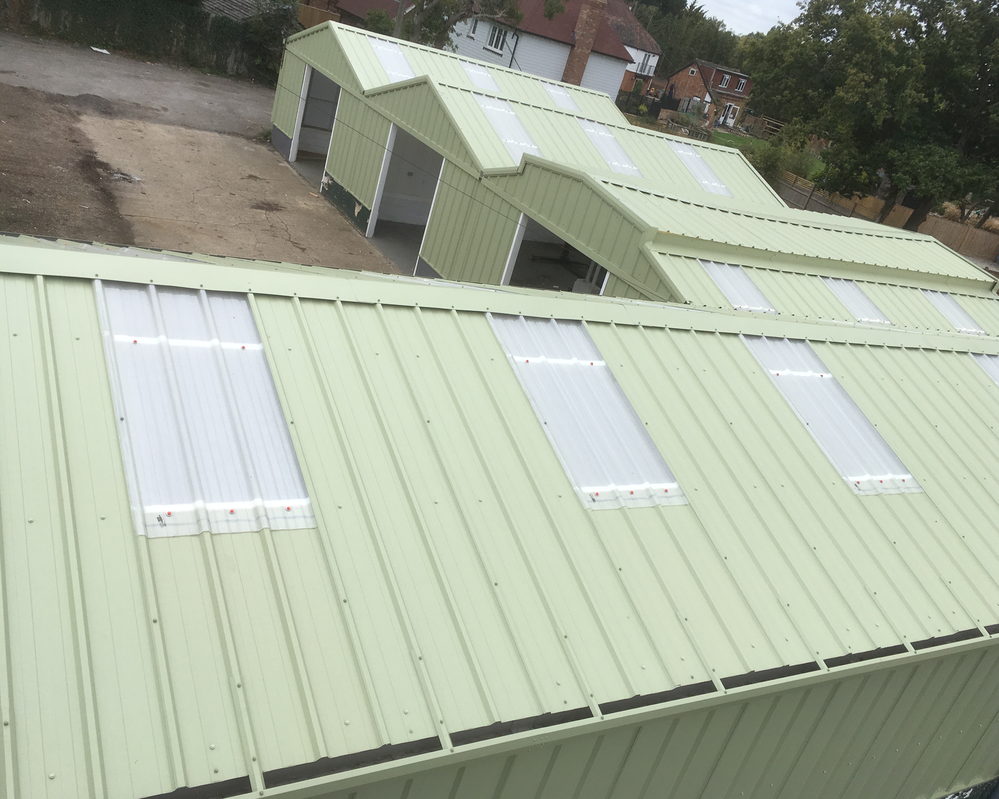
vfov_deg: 47.1
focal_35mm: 31
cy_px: 404
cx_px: 489
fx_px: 916
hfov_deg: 57.2
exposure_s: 1/635
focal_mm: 4.15
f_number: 2.2
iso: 25
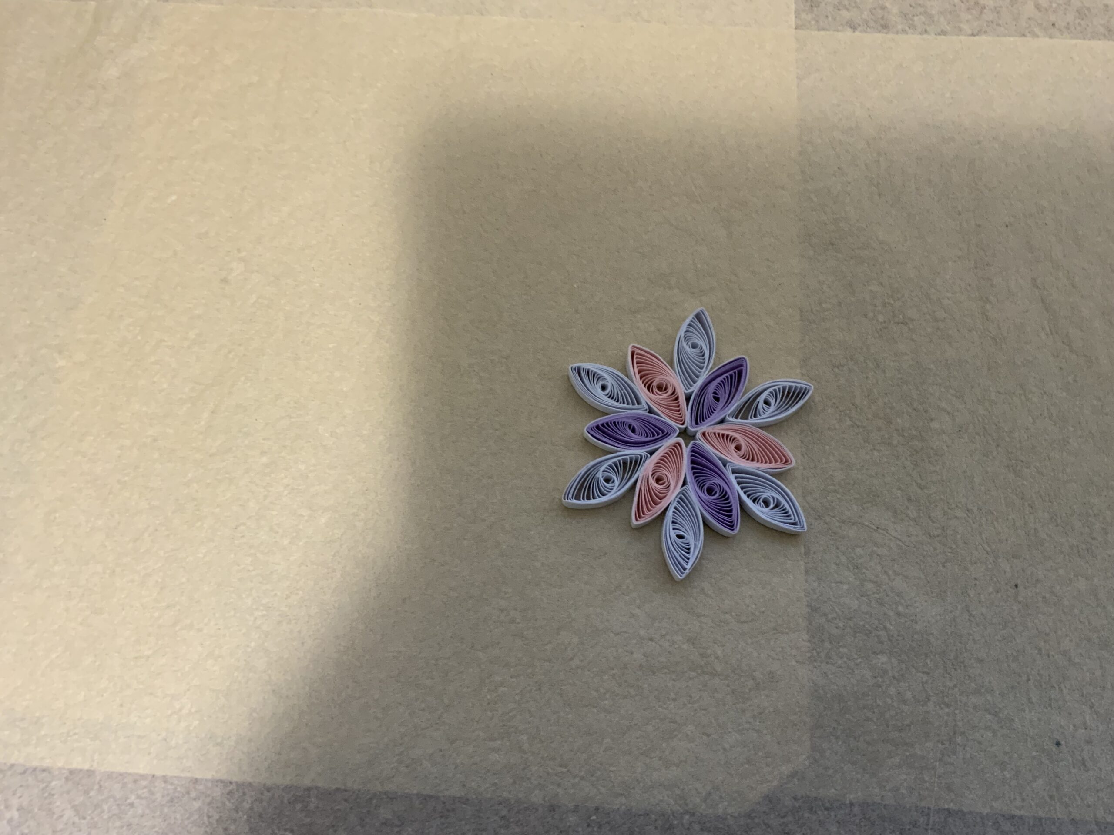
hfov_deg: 61.7
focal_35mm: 29
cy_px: 418
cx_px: 557
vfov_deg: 48.2
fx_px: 933
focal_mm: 3
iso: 125
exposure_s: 1/40
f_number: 1.8
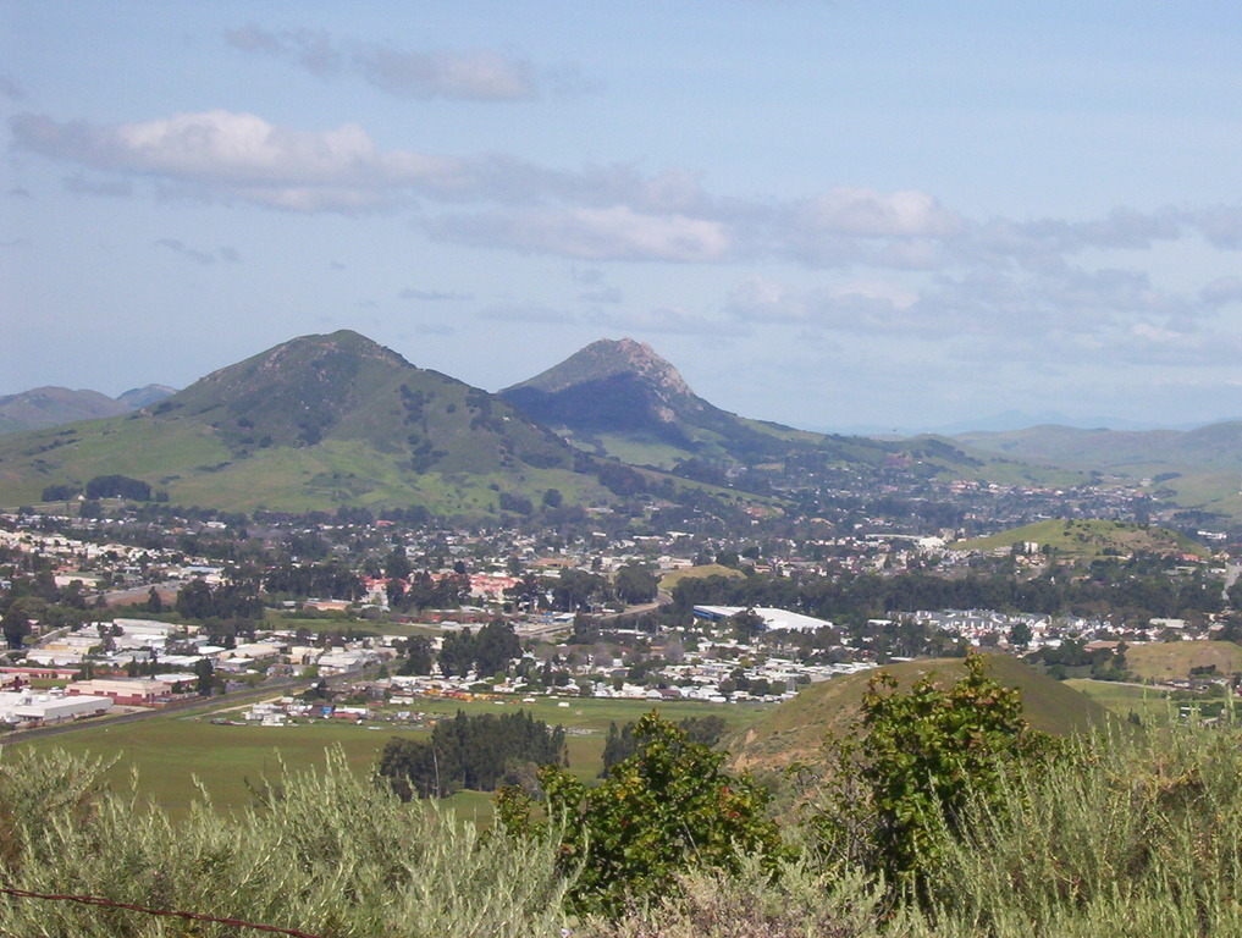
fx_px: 3309
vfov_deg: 16.1
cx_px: 621
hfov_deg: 21.3
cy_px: 469
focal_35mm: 92
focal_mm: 14.19
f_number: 8.17
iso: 100
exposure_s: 1/340
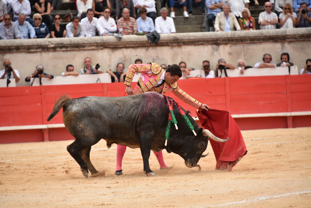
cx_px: 156
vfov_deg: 6.0
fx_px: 1987
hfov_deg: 9.0
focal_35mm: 230
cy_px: 104
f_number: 5.6
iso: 1000
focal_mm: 230
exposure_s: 1/640
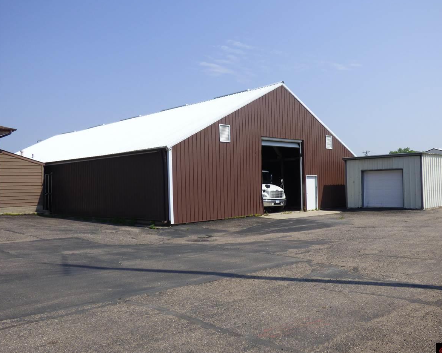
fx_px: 419
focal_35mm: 32
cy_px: 177
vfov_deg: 45.8
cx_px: 240
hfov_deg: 55.6
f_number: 3.3
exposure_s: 1/1600
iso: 100
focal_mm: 5.29
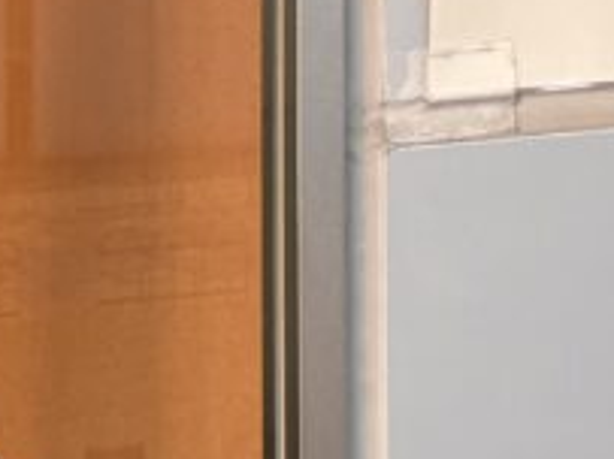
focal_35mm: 164
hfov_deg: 11.5
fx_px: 2907
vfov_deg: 8.5
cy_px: -525
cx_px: 971
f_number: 1.6
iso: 80
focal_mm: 5.96
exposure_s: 1/121
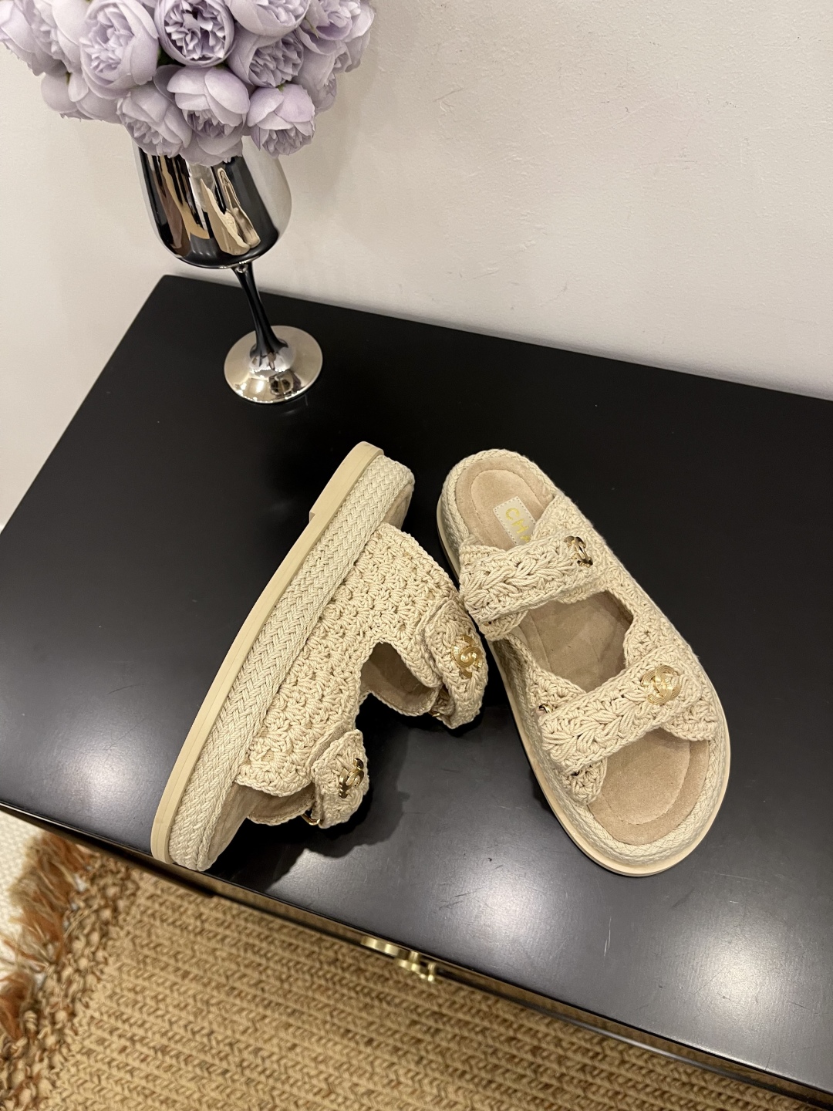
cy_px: 556
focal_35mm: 26
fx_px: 834
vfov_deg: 67.3
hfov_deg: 53.1
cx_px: 416
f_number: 1.6
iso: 125
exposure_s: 1/50
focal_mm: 5.1
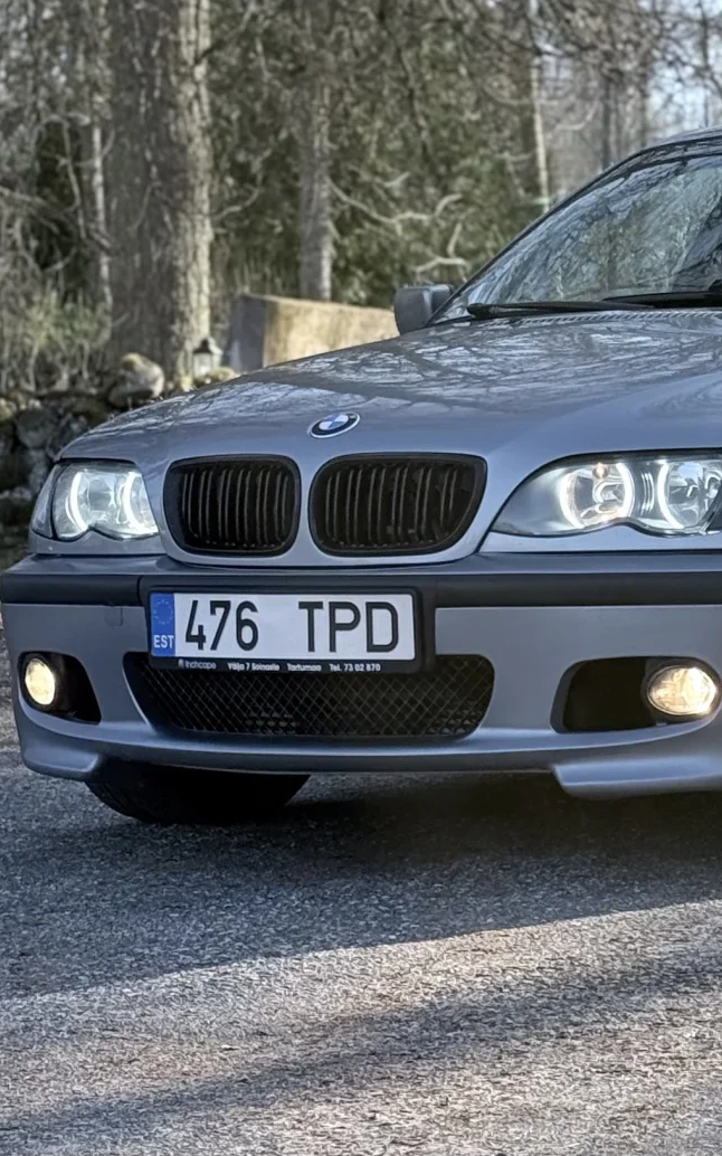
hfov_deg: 10.3
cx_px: 824
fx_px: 3968
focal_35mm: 126
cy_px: 272
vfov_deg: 16.5
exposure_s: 1/1575
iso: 80
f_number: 1.78
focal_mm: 6.76
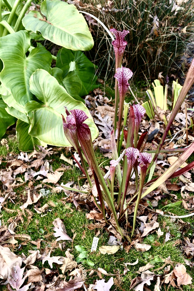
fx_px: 461
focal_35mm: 57
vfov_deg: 35.0
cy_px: 146
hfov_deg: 23.8
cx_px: 97
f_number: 7.1
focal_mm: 38
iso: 400
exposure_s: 1/200
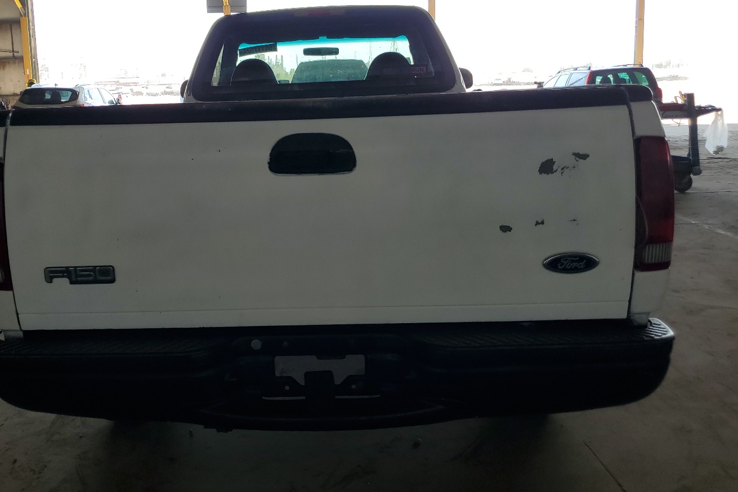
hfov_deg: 57.0
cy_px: 197
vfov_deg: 39.8
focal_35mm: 33
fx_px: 676
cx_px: 316
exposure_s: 1/455
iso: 50
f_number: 1.5
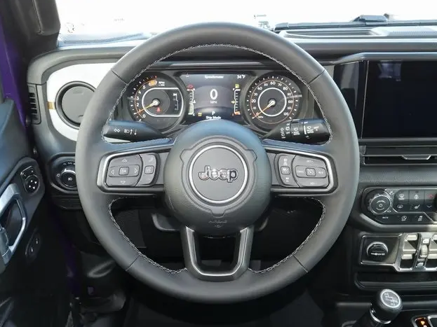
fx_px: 467
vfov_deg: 38.7
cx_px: 213
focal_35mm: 37
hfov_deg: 50.1
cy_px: 160
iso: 800
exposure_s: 1/60
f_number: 5
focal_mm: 18
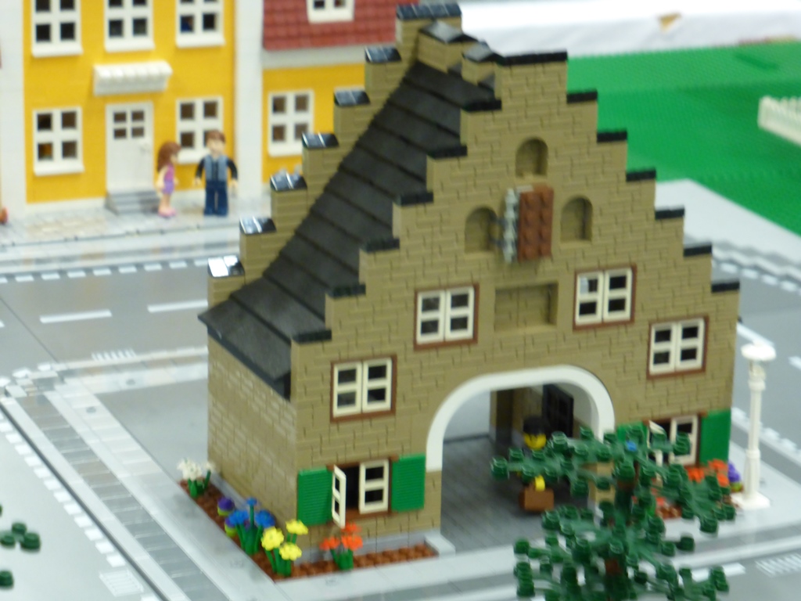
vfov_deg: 13.6
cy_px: 300
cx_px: 400
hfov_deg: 18.0
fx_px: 2522
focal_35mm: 109
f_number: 5.3
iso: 400
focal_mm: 19.4
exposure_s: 1/6
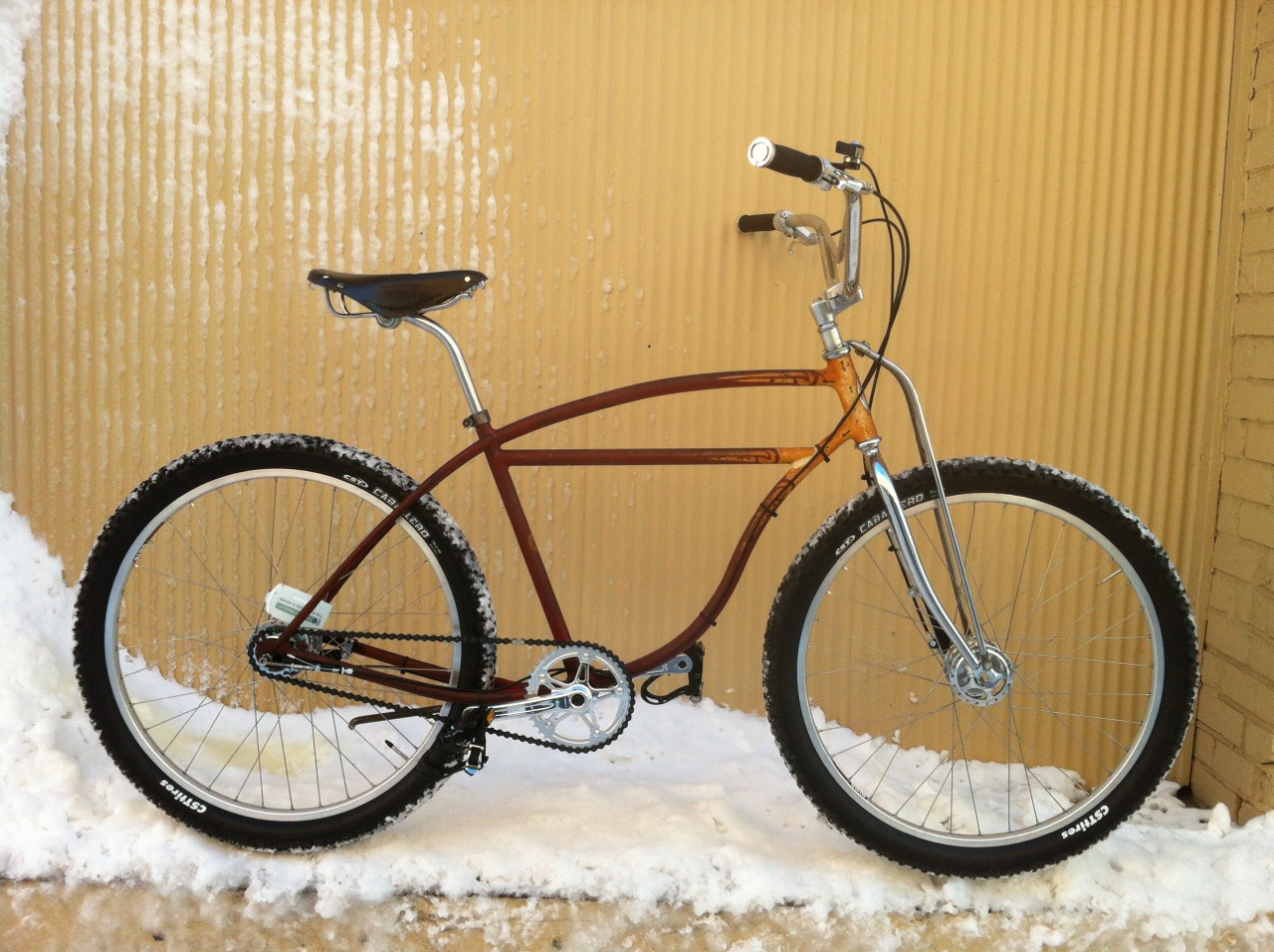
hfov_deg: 52.7
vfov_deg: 40.6
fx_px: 1286
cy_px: 476
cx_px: 637
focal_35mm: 35
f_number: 2.8
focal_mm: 3.85
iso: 80
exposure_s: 1/276
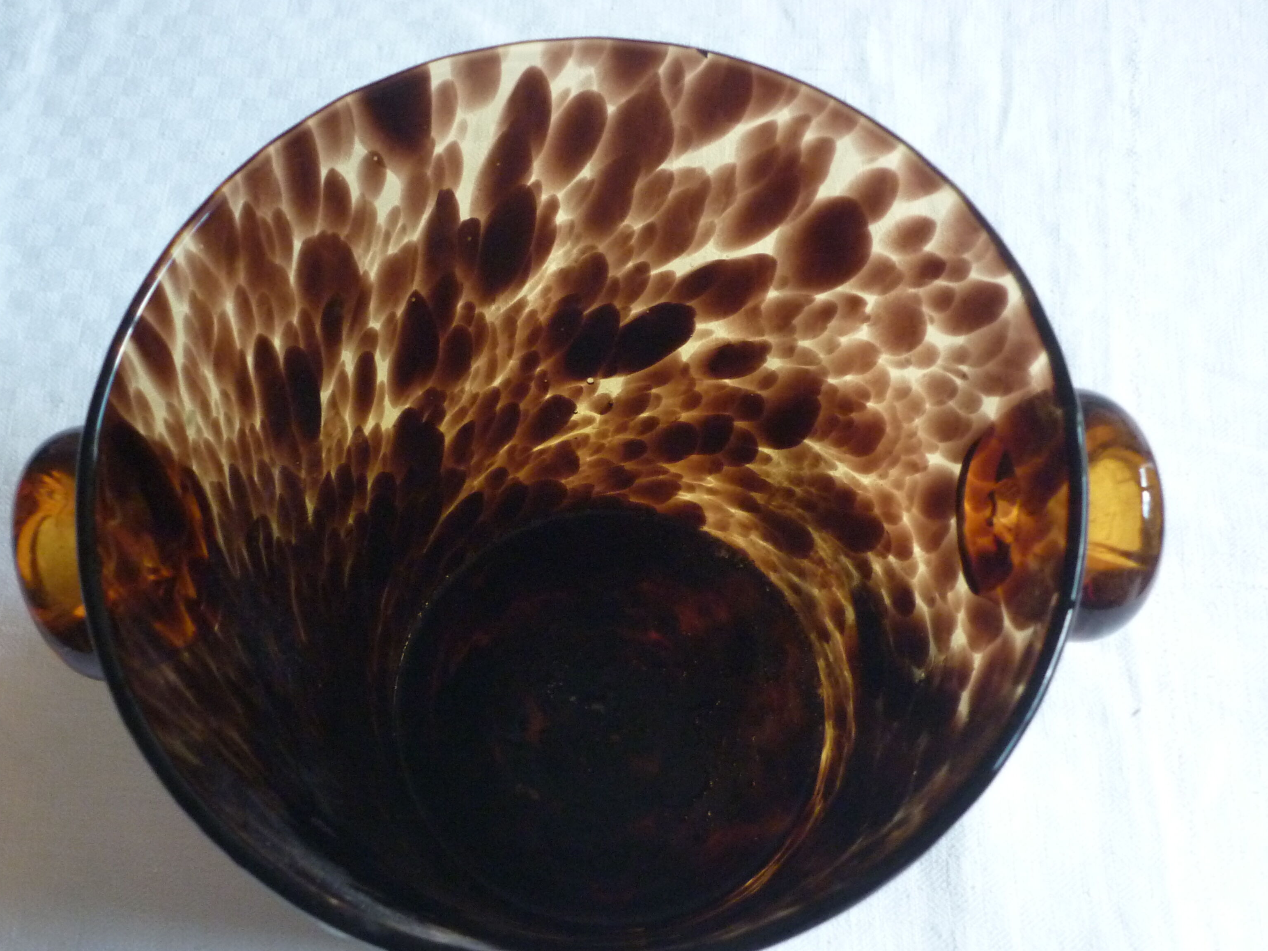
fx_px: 1429
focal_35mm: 39
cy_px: 537
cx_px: 553
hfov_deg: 47.8
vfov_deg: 36.8
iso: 400
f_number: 2.8
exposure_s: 1/25
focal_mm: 5.5
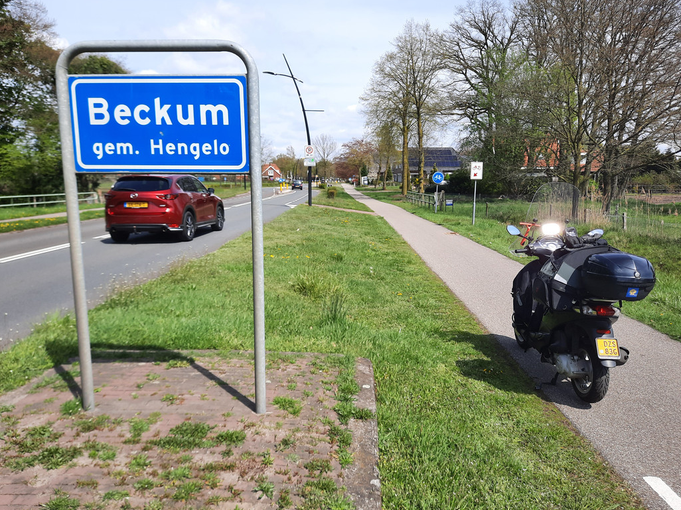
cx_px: 344
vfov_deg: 53.0
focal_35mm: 26
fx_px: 511
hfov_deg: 67.3
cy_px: 263
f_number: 2
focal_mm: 4.6
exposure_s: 1/817
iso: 32
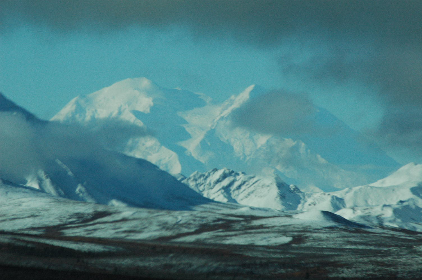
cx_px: 211
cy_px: 140
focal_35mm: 450
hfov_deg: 4.6
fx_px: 5270
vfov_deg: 3.0
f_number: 13
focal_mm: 300
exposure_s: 1/1600
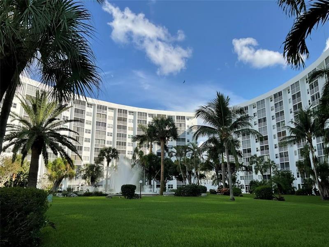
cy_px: 124
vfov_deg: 48.2
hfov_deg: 61.7
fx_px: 276
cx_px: 164
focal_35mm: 29
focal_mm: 3
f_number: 1.8
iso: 16
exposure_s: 1/1848
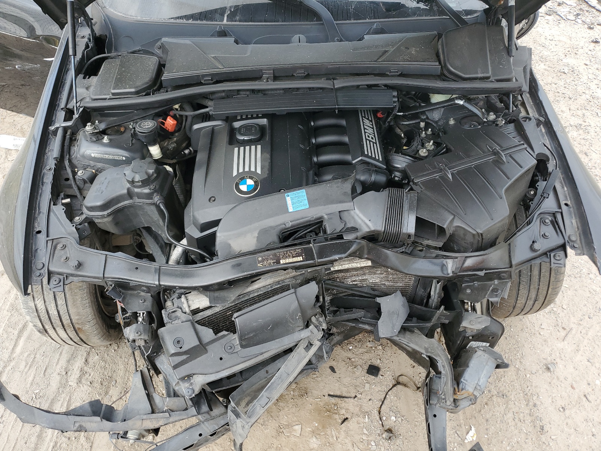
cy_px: 226
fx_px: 451
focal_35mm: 26
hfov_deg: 67.3
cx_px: 300
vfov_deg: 53.1
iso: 50
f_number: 1.5
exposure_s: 1/714
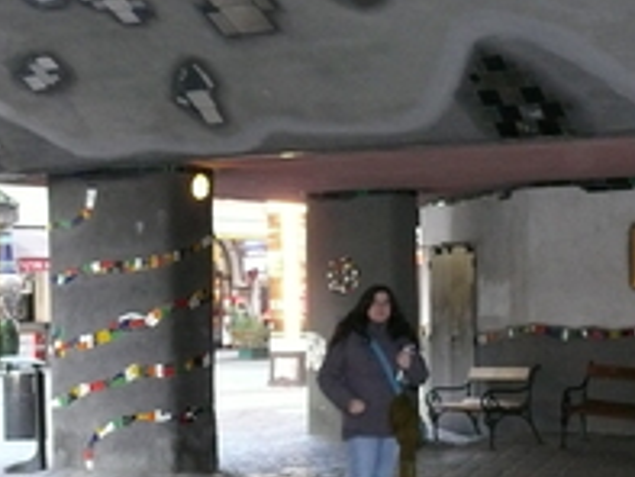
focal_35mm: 80
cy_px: 338
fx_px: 1468
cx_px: 306
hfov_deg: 24.4
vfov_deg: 18.4
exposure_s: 1/30
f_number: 2.8
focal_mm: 7.4
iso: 400
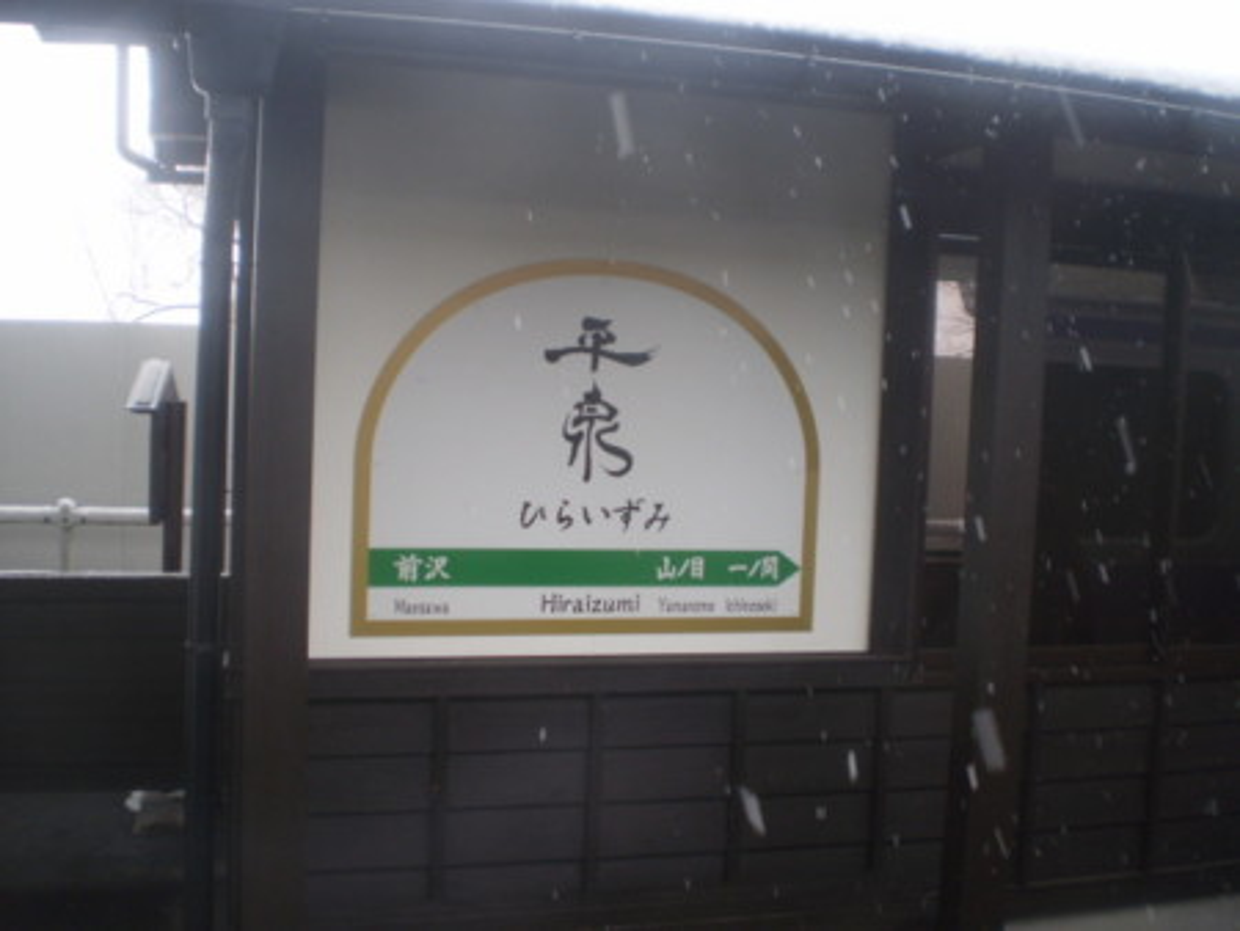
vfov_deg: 39.7
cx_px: 620
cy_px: 466
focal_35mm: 36
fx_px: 1290
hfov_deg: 51.3
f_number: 3.1
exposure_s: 1/100
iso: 64
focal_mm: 6.3
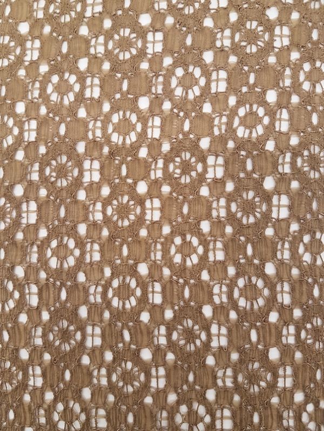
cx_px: 162
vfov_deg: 67.3
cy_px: 216
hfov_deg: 53.1
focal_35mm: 26
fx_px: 324
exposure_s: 1/50
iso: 100
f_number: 1.7
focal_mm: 4.2
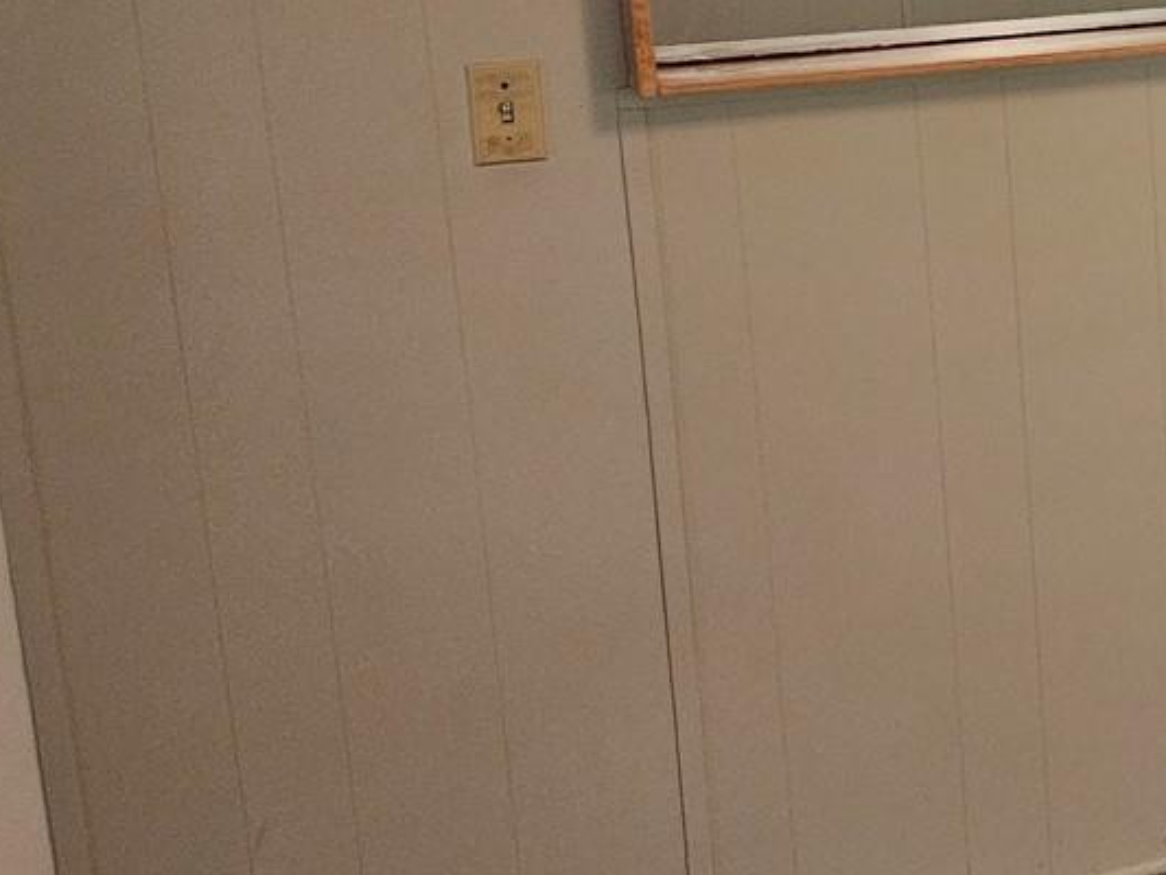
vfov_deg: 21.0
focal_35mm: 69
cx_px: 1682
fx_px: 2325
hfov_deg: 23.4
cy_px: 122
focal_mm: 5.4
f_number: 1.8
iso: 640
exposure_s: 1/120
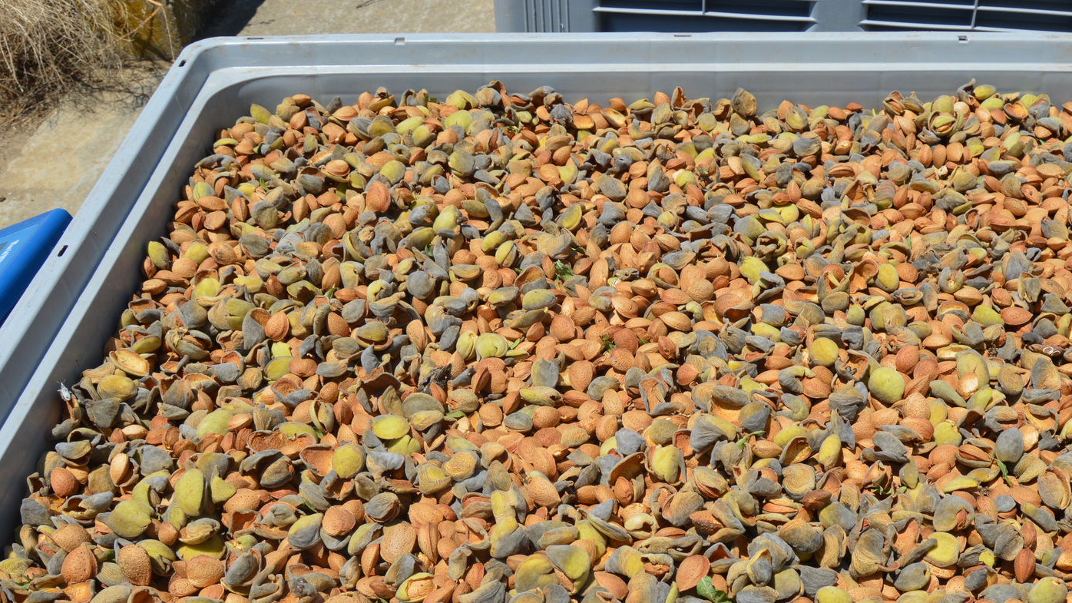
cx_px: 683
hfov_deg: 47.1
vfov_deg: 27.3
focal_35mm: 43
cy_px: 491
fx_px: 1215
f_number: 9
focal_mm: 19
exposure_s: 1/320
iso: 100
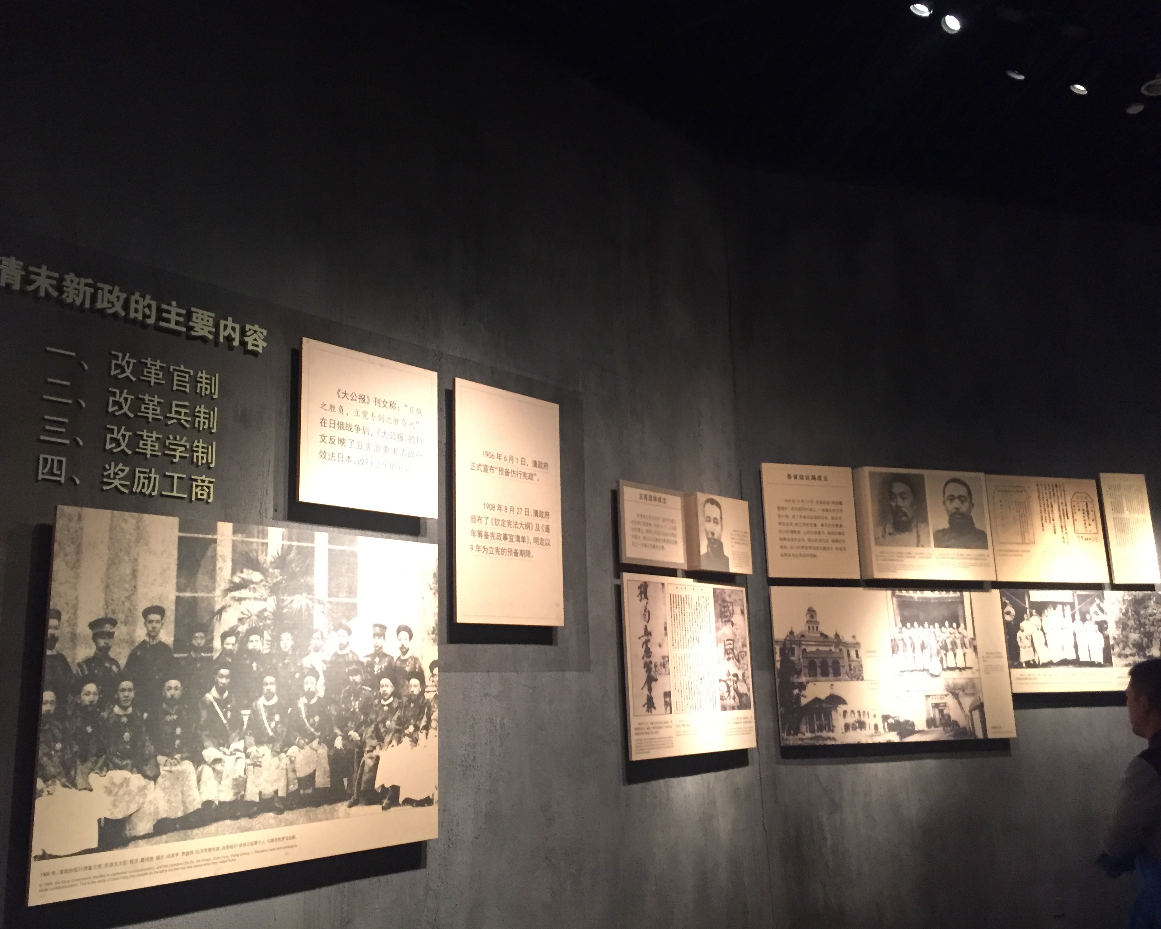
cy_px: 453
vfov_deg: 47.1
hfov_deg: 57.1
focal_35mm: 31
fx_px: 1065
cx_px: 530
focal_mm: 4.15
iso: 320
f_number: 2.2
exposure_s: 1/17
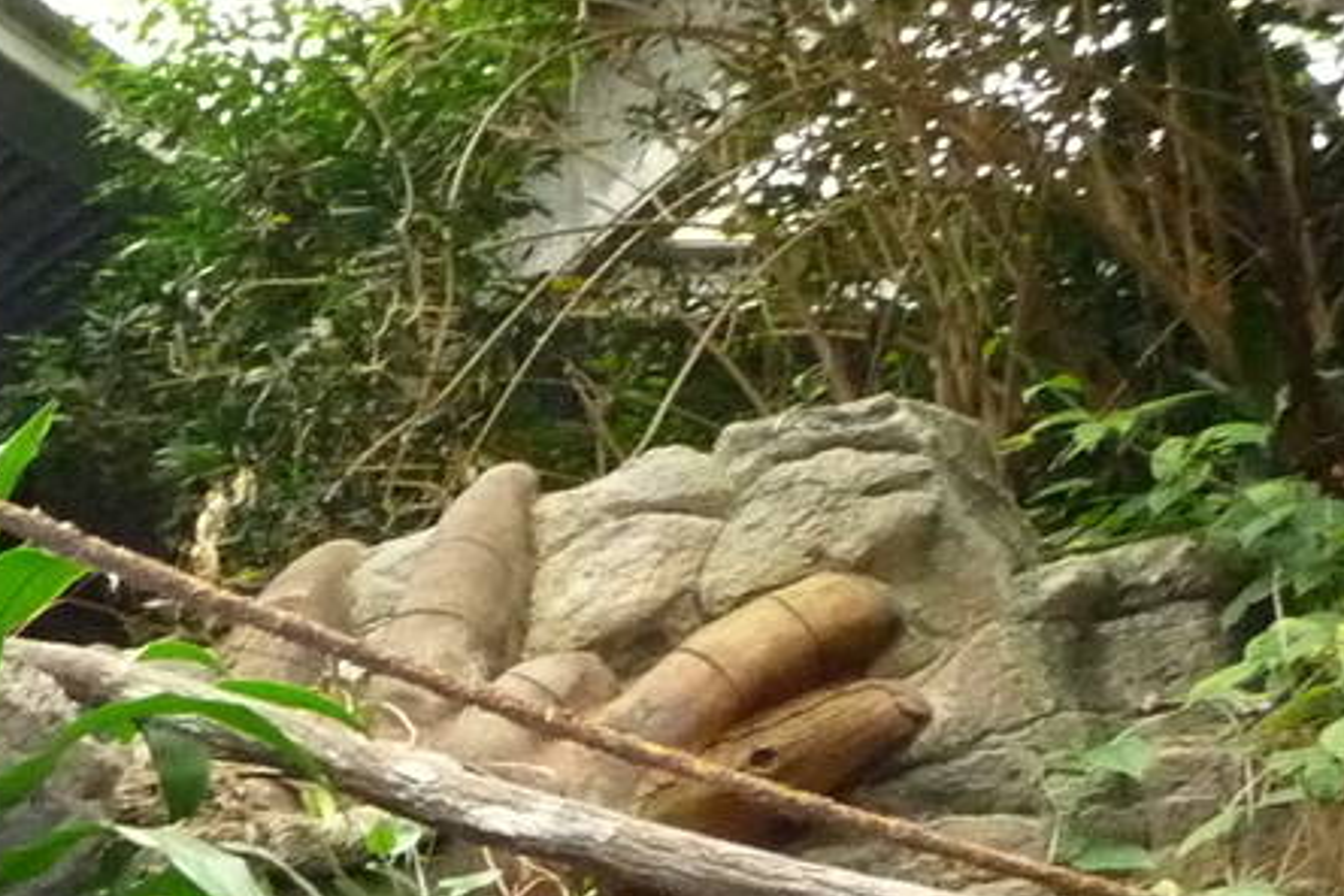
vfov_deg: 12.0
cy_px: 1613
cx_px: -1062
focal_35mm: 105
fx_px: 3920
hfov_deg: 16.4
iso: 500
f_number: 3.3
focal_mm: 4.7
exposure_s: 1/30
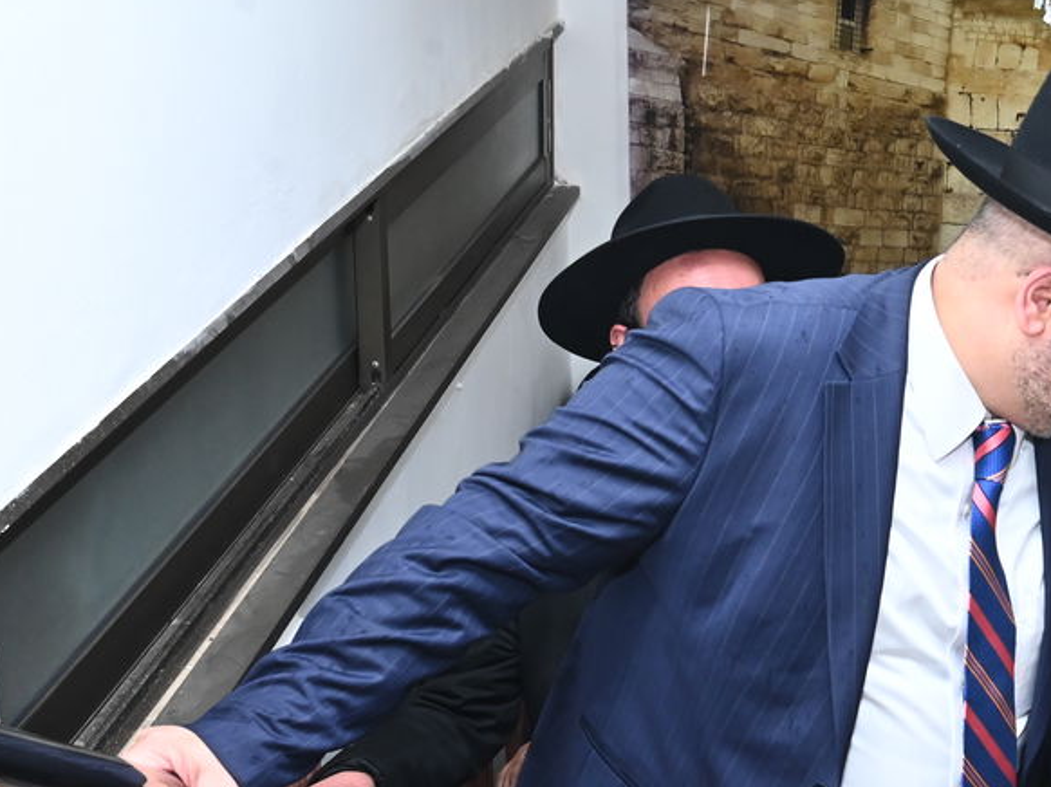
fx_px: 2246
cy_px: 660
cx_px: 1109
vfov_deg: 19.6
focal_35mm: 74
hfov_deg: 24.8
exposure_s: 1/160
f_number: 9
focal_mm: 32
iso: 1600
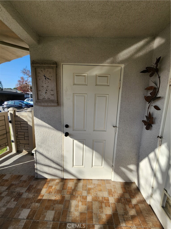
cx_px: 86
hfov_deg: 89.9
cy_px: 114
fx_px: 86
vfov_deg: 106.2
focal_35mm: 13
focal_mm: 2.2
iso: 50
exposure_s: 1/1262
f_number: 2.2
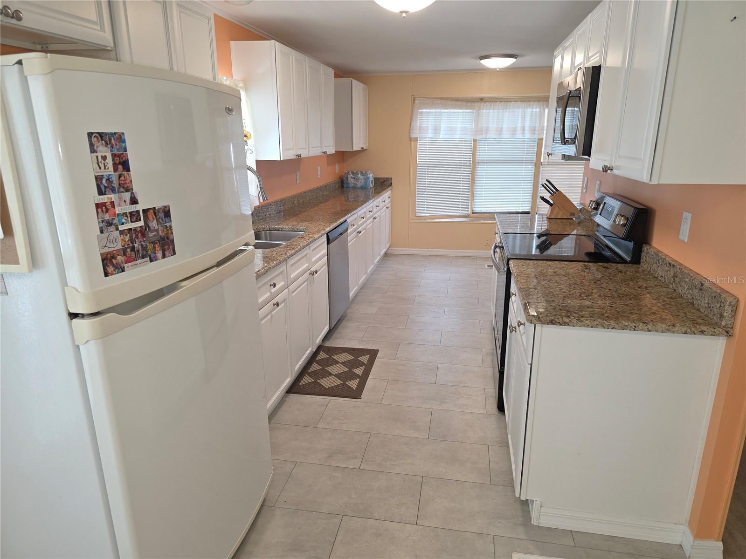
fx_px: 496
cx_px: 373
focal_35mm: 23
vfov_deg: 58.9
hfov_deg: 73.9
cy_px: 280
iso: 80
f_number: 1.7
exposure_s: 1/60
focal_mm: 6.3
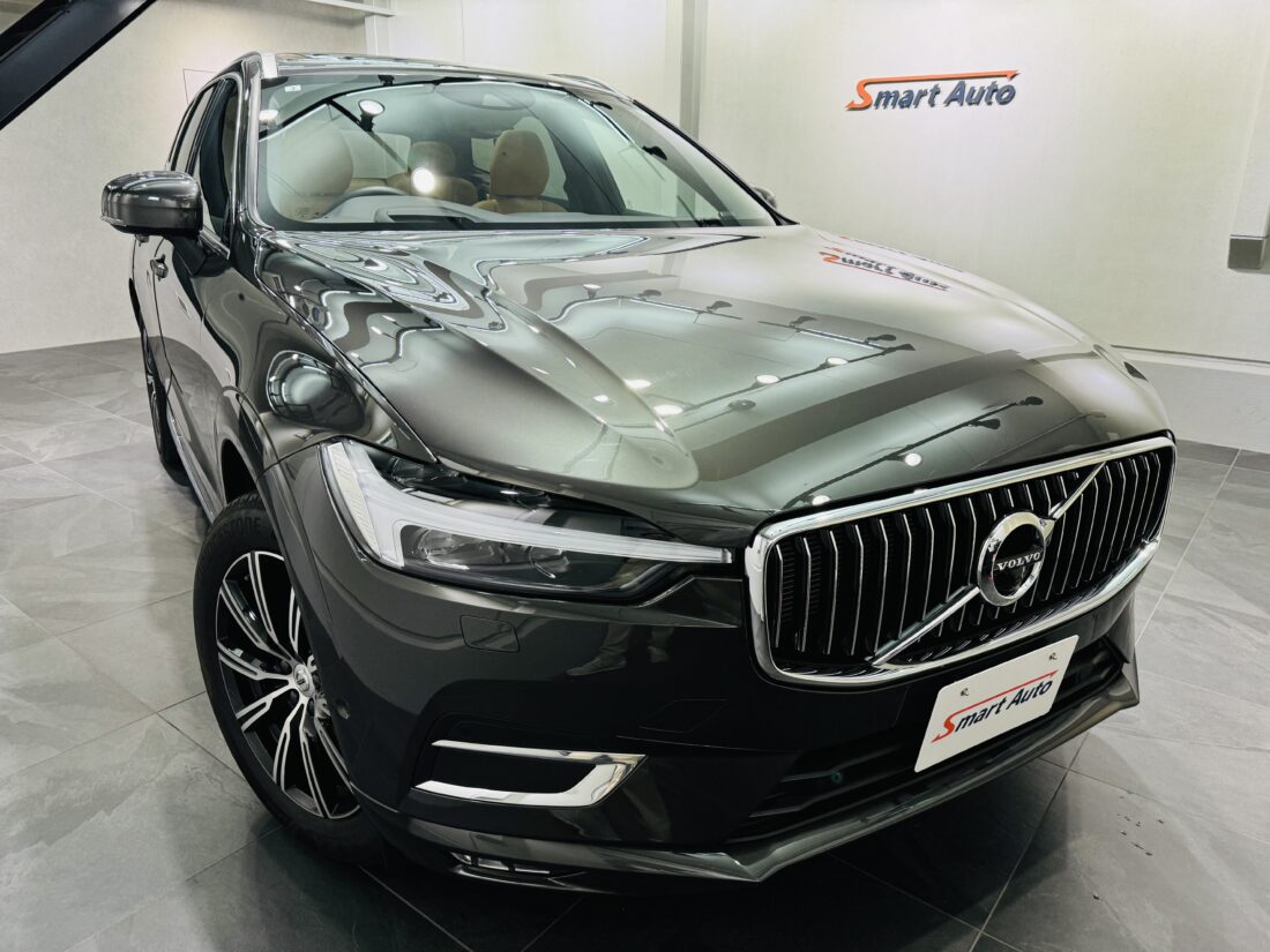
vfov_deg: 56.8
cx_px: 635
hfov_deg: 71.6
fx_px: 881
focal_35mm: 24
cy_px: 476
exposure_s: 1/100
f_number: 1.78
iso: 125
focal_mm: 6.76
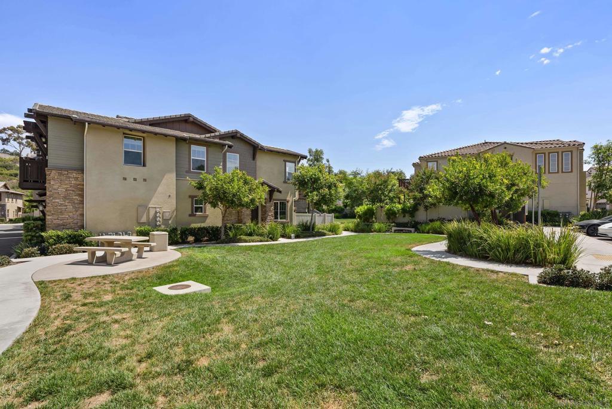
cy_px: 204
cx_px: 306
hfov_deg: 96.7
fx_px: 272
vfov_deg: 73.8
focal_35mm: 16
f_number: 8
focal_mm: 16
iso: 500
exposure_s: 1/640
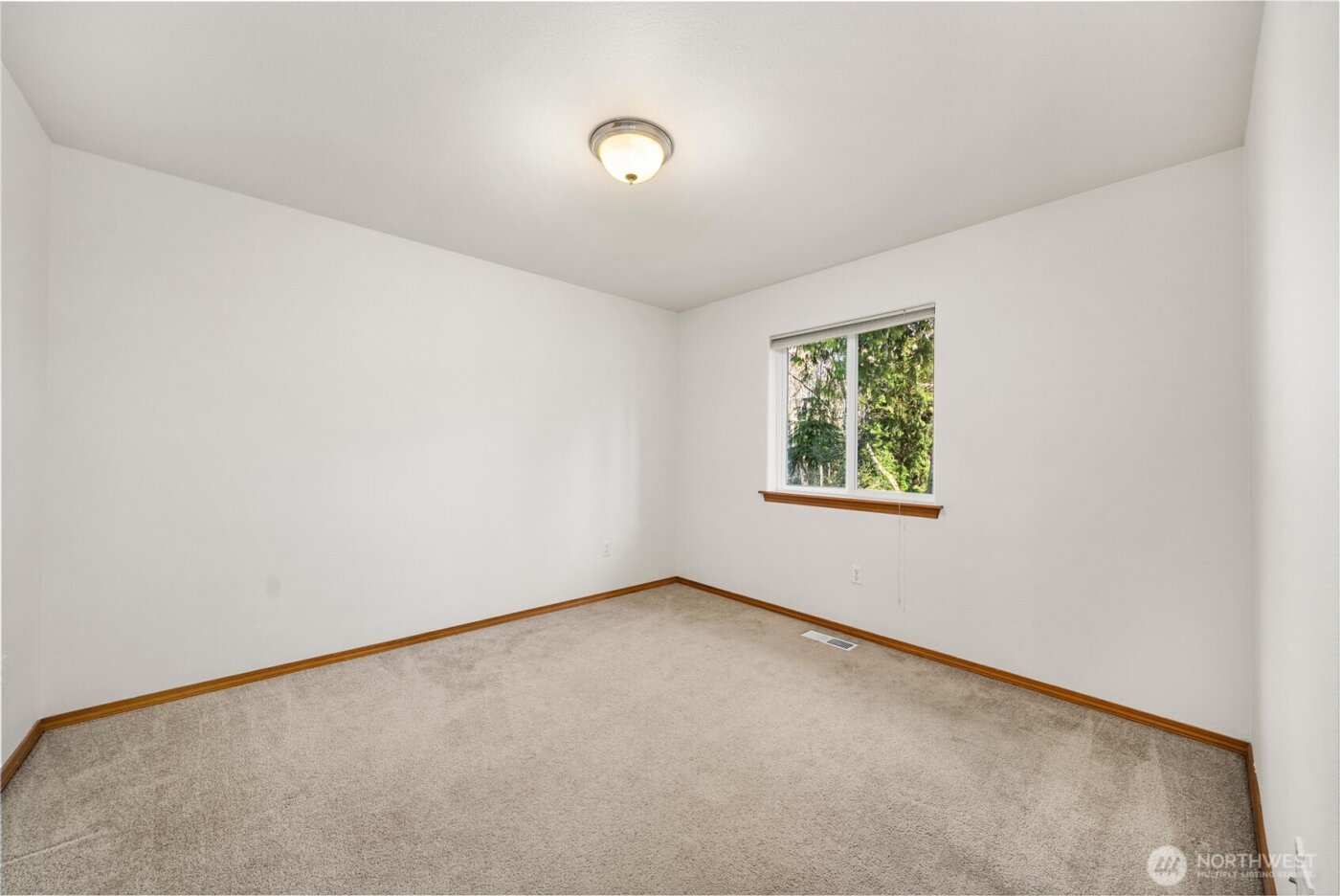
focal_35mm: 13
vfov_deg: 85.5
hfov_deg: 108.3
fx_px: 484
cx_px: 670
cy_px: 448
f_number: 7.1
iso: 160
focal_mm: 13
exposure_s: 1/60
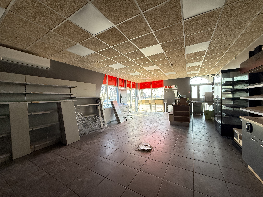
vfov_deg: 85.7
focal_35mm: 14
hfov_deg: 102.1
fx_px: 106
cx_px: 132
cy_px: 98
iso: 320
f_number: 2.2
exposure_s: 1/99
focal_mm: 2.22
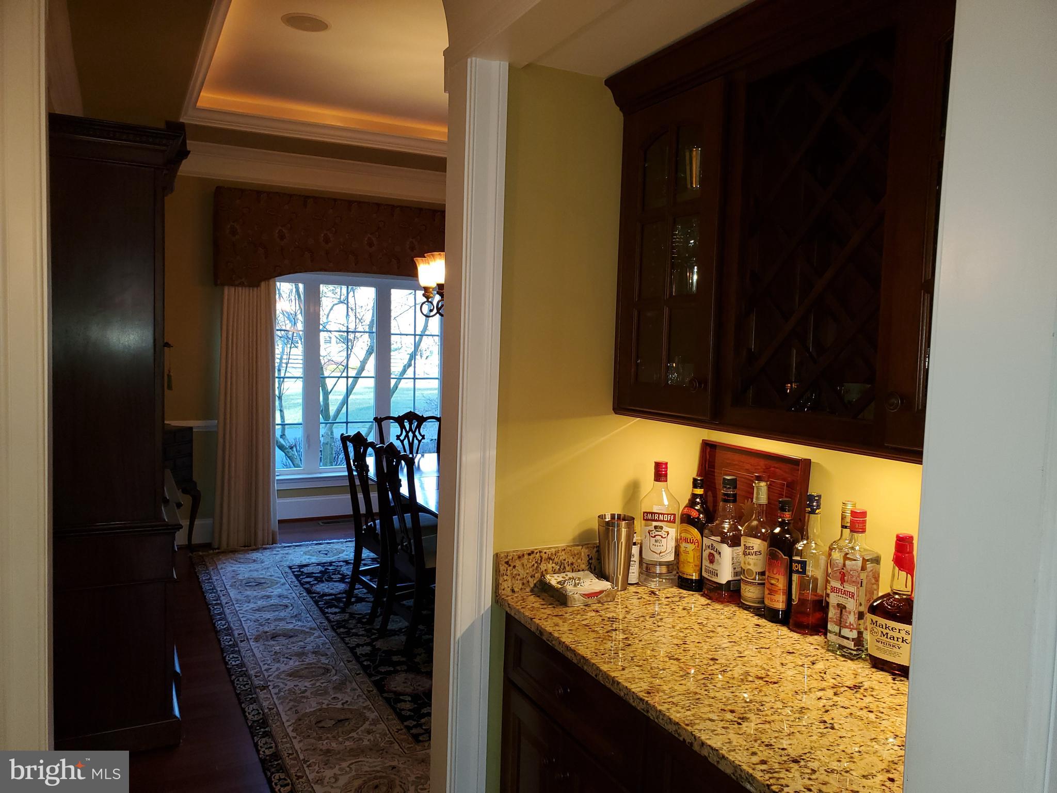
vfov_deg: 53.1
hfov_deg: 67.3
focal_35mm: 26
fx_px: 794
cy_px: 396
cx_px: 528
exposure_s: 1/30
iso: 125
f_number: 2.4
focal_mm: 4.3
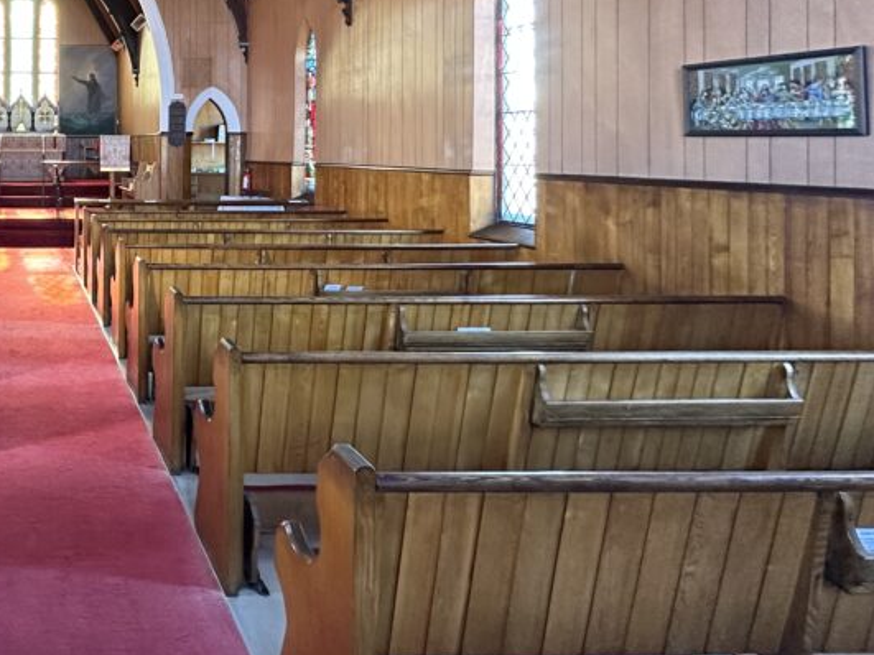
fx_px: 682
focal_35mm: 27
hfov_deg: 53.7
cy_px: 146
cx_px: 33
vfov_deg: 48.9
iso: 500
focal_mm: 2.22
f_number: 2.2
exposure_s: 1/60
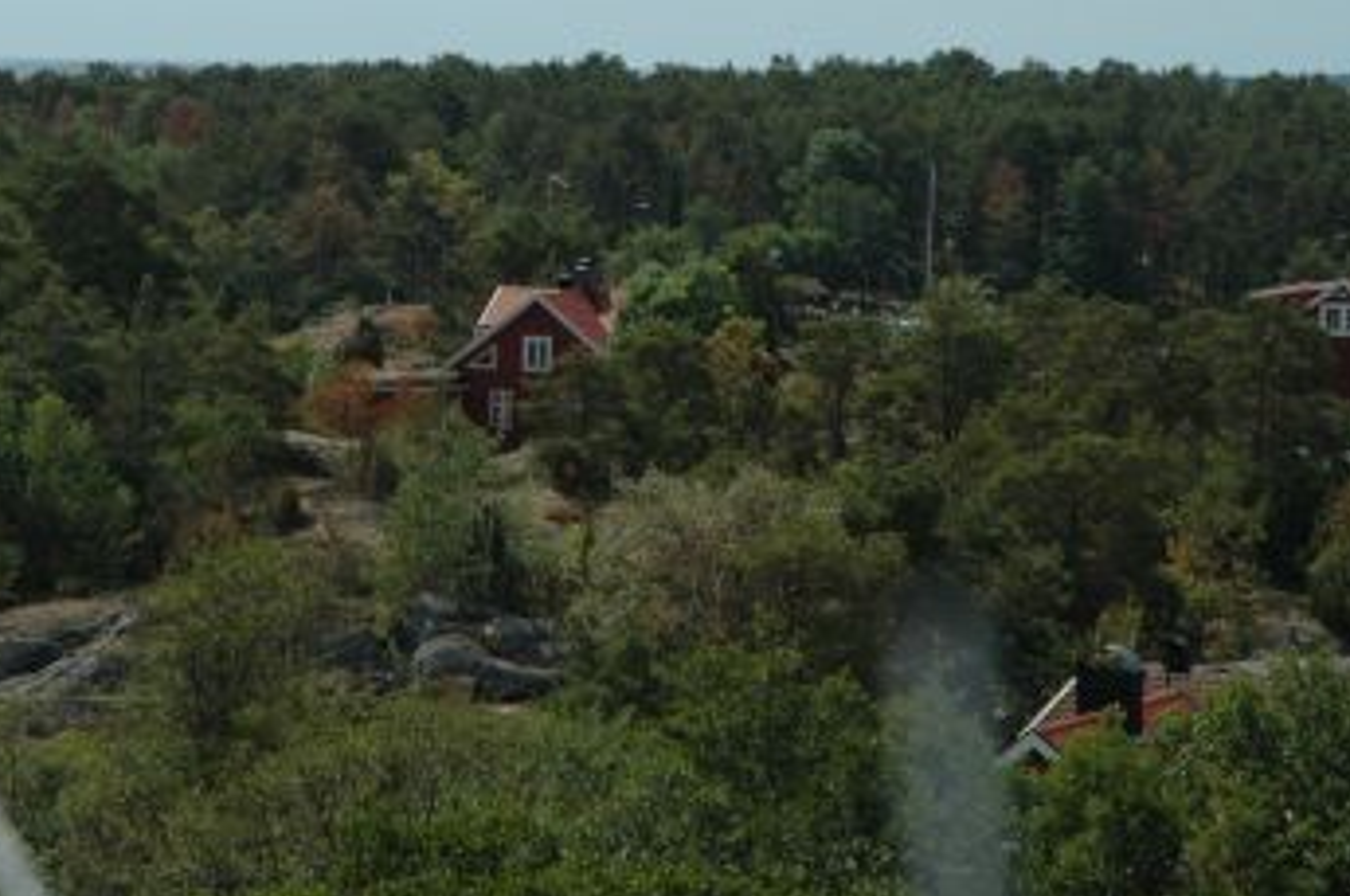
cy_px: 106
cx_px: 501
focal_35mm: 195
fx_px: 7302
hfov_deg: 10.6
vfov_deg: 7.0
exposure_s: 1/800
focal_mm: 70
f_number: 14
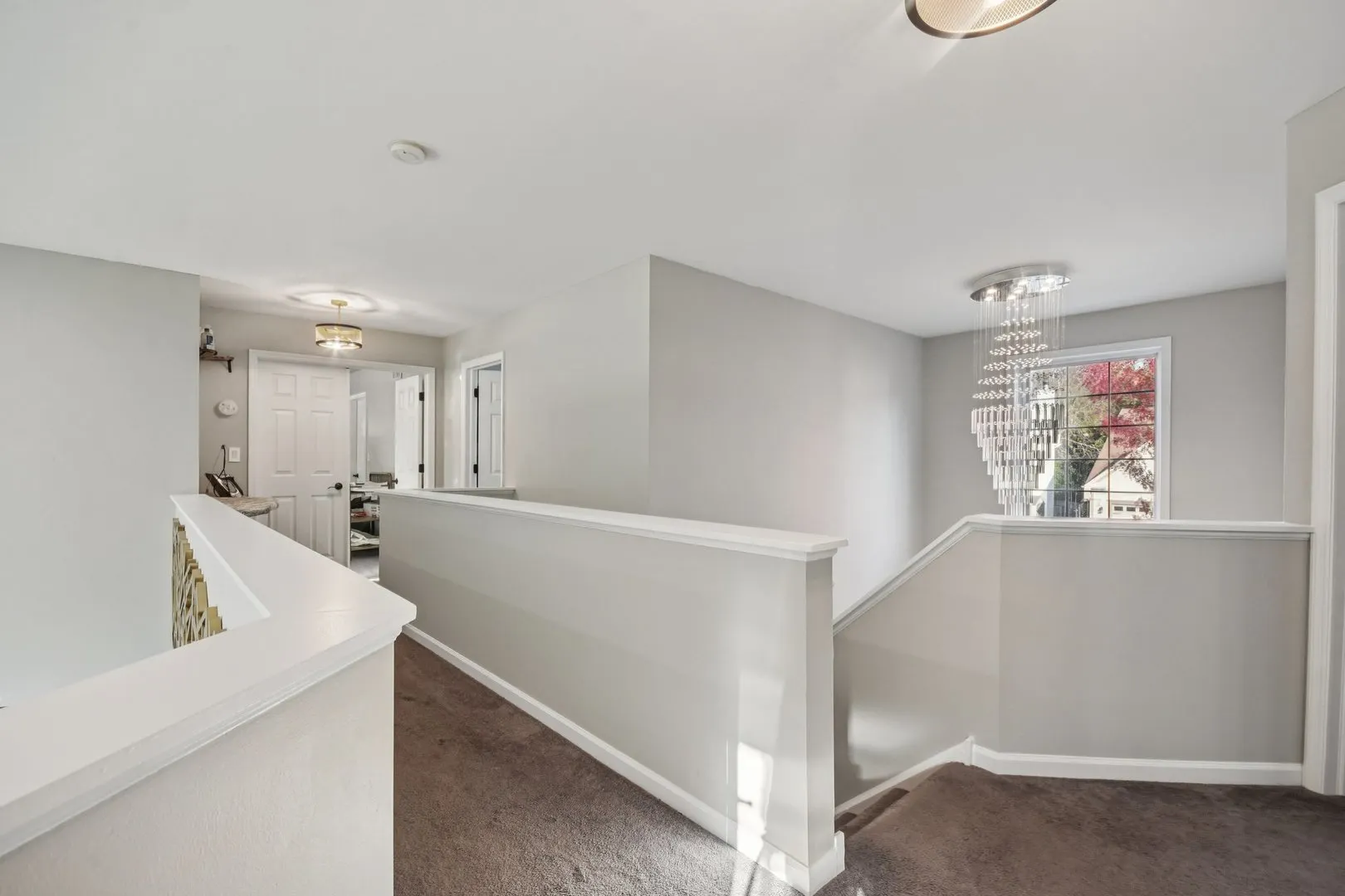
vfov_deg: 77.3
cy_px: 448
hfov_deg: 100.4
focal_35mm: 15
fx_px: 560
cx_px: 672
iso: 400
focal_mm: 10
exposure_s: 1/50
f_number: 8
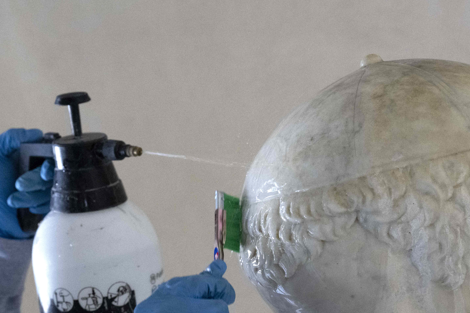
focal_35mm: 124
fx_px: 1619
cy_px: 263
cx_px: 318
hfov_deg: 16.5
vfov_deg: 11.0
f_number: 4
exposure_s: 1/200
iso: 4000
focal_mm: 70
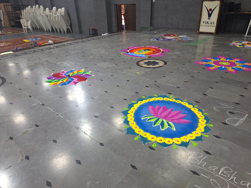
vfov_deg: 58.9
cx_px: 126
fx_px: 167
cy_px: 94
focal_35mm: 23
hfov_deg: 73.9
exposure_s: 1/33
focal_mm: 5.54
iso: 200
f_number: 1.8
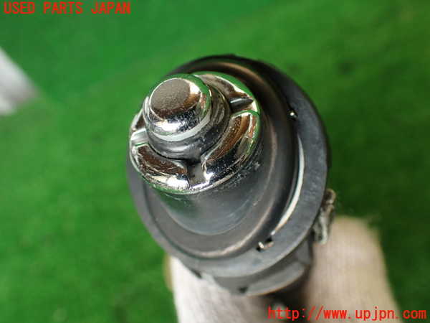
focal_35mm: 32
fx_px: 398
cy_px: 162
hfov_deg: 56.8
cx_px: 215
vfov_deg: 44.2
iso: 200
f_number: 2.4
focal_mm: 5.79
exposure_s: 1/60
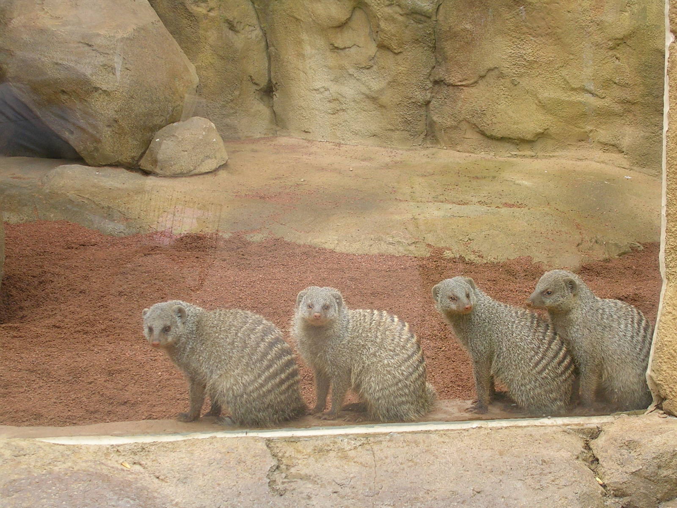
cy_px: 254
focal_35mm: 76
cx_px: 338
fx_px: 1486
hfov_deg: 25.7
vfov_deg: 19.4
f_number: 3.9
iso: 50
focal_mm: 11.5
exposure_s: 1/82.4
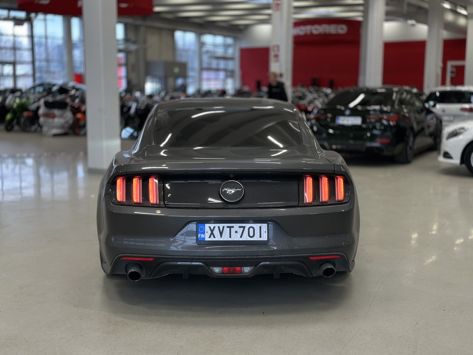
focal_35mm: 48
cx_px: 236
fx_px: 656
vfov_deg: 30.3
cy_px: 178
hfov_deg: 39.7
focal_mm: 6.86
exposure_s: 1/100
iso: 64
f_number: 1.78
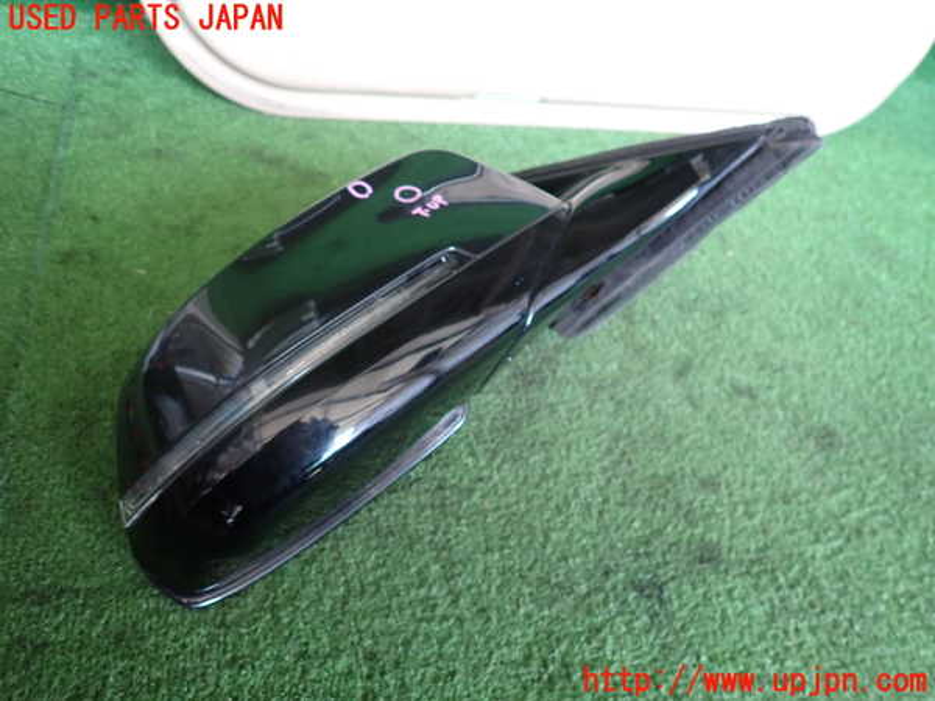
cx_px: 468
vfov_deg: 54.9
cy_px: 350
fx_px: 675
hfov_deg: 69.4
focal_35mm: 25
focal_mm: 4.5
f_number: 2
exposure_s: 1/50
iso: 200
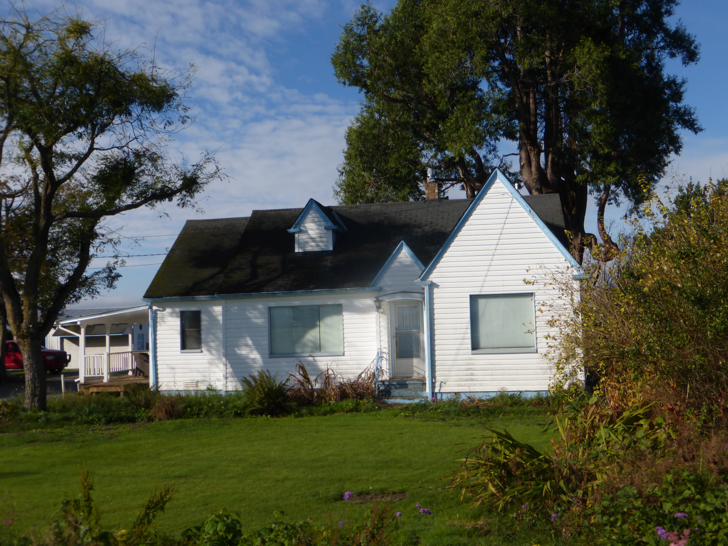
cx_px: 364
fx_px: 820
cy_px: 273
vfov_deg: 36.8
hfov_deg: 47.9
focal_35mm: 39
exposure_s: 1/1300
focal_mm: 6.9
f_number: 3.9
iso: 100
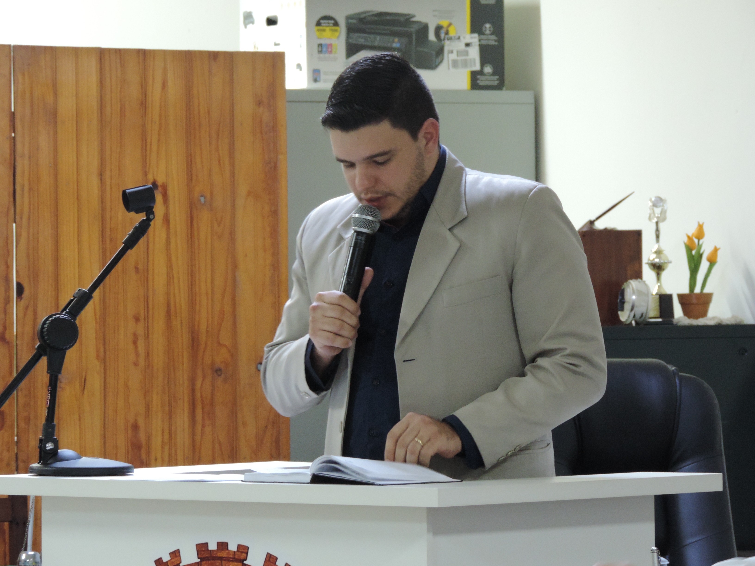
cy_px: 283
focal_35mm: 225
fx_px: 4907
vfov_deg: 6.6
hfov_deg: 8.8
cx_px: 378
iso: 800
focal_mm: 40.1
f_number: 4.6
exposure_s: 1/10
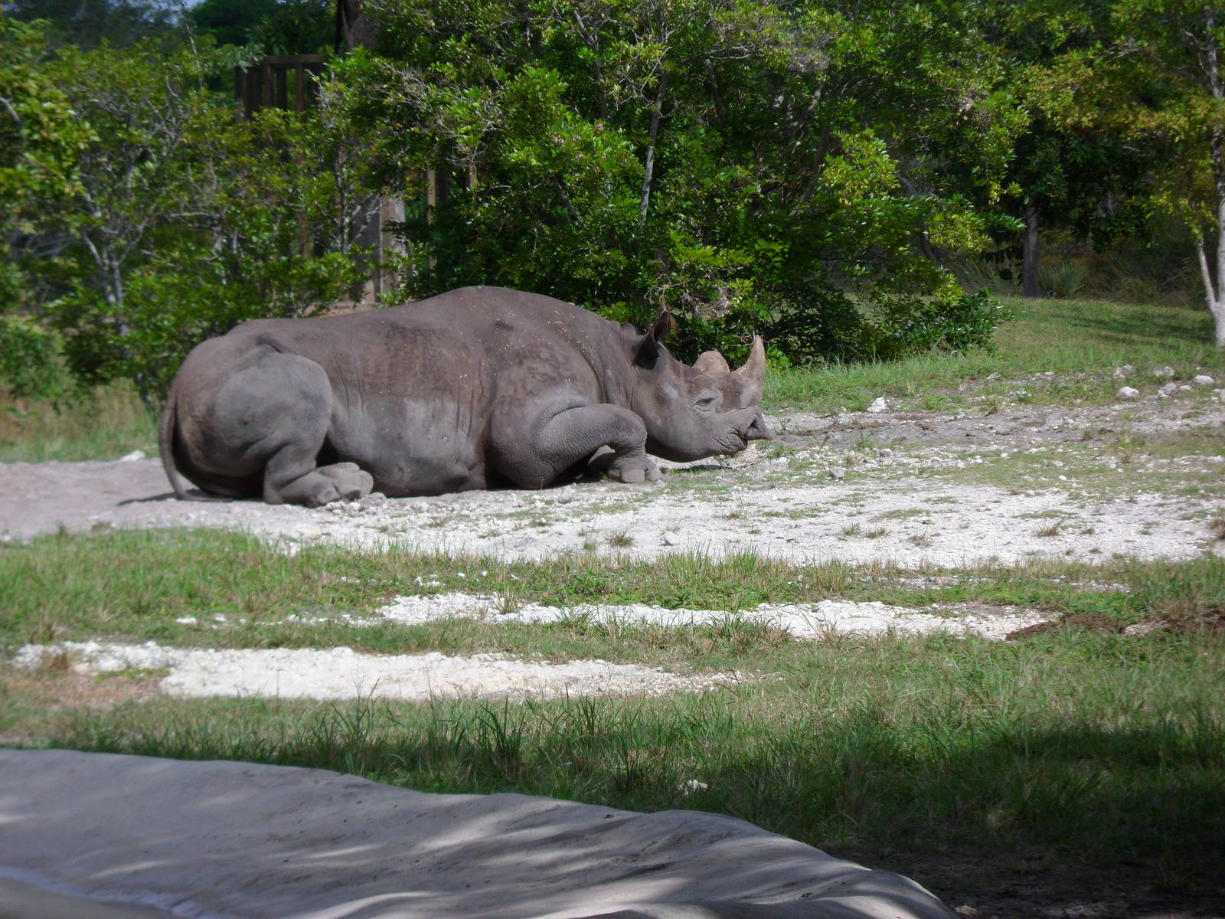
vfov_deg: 5.5
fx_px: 9555
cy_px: 460
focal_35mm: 270
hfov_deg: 7.3
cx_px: 612
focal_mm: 46.8
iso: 80
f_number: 5.9
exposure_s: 1/750
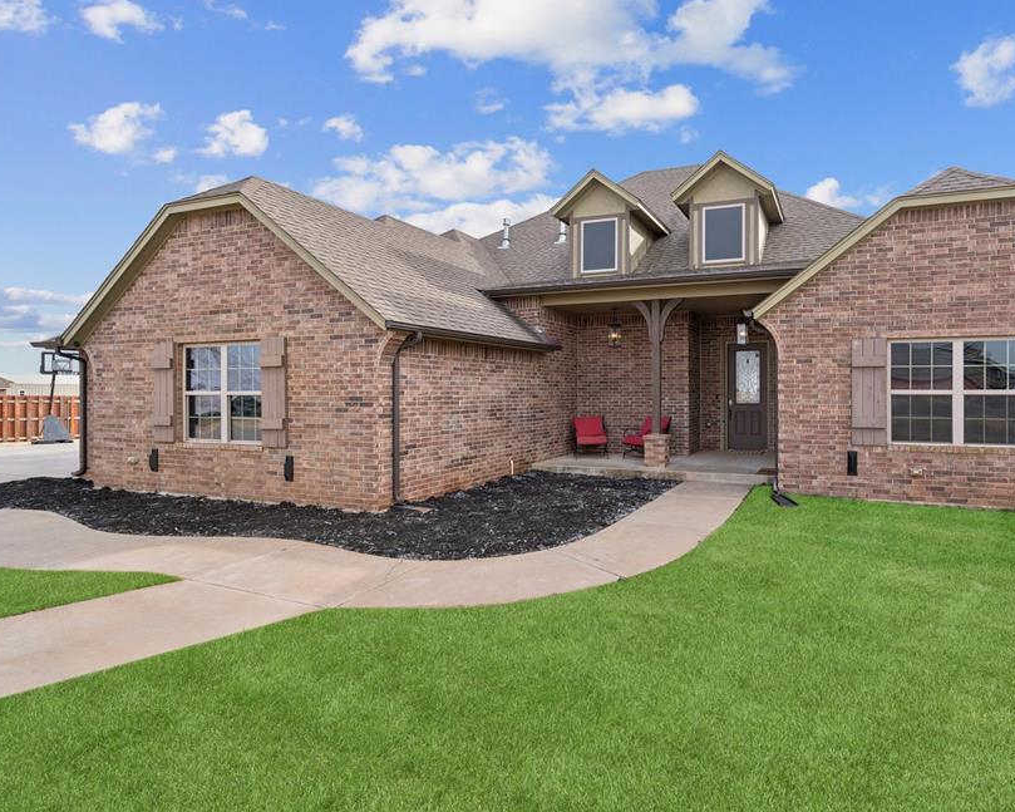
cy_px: 398
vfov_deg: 70.8
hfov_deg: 81.9
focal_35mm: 19
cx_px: 626
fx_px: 571
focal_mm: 16
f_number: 7.1
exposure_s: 1/250
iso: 200
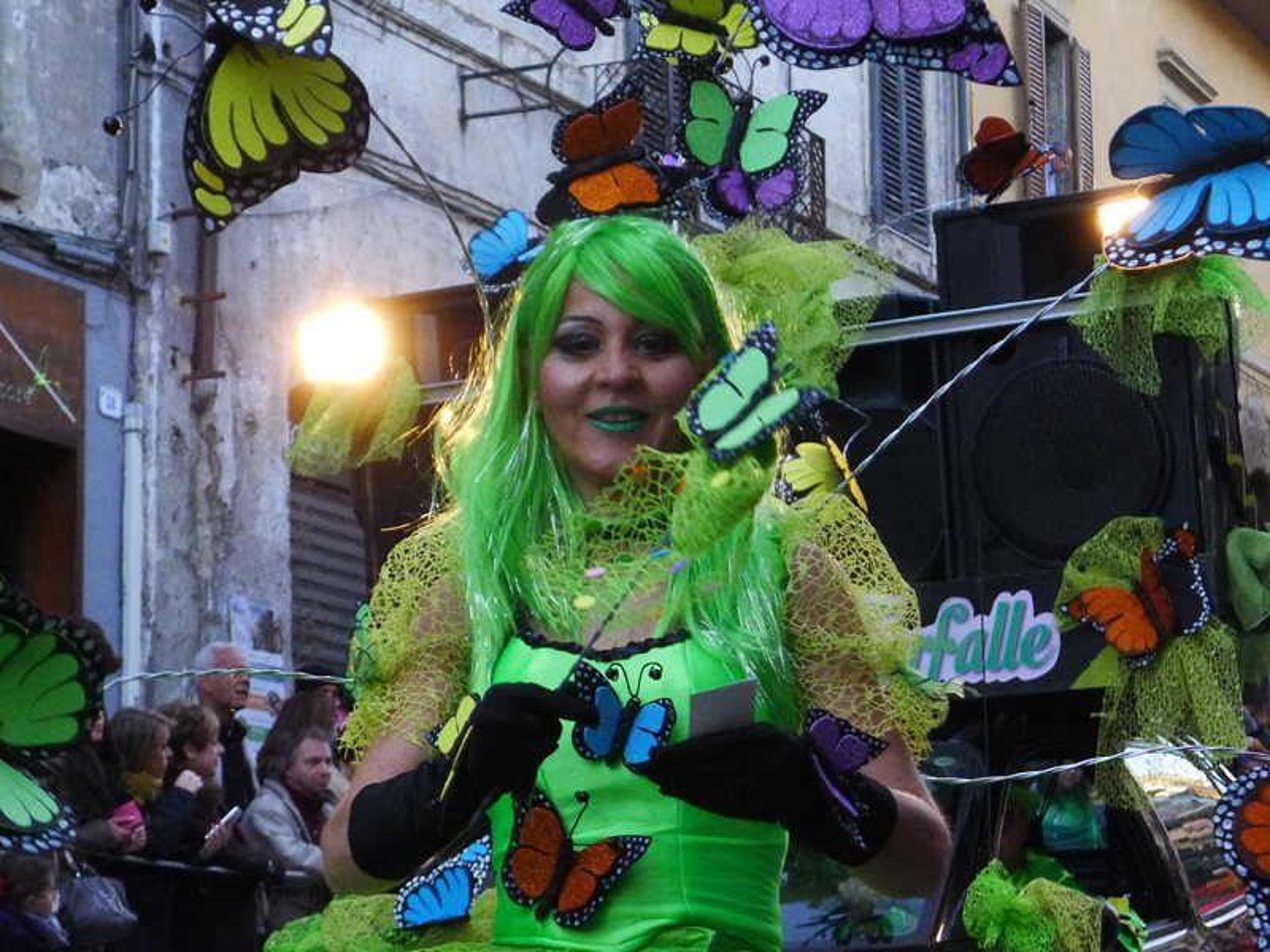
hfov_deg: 18.4
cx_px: 635
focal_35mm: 107
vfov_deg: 13.8
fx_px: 3926
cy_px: 476
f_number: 3.5
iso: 800
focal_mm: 19.2
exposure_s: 1/320
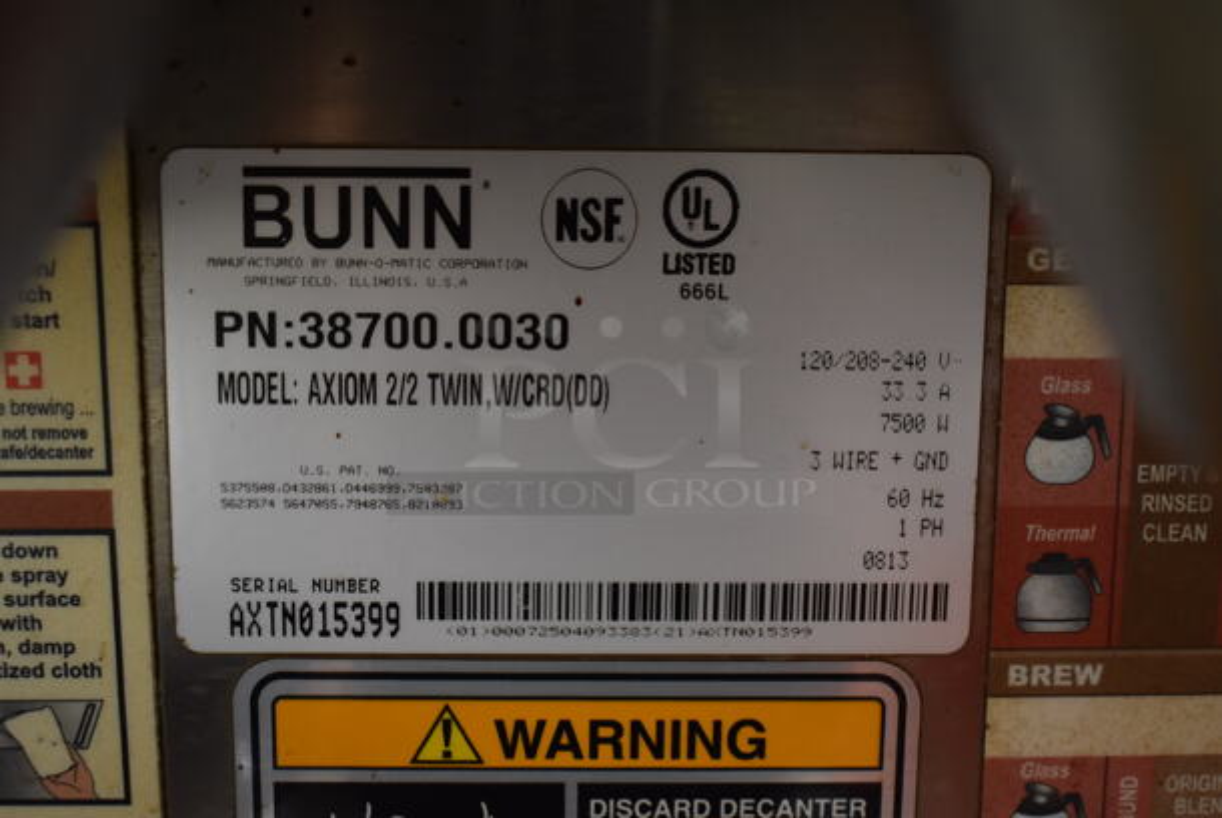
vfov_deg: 29.0
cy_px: 409
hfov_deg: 42.3
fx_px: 1580
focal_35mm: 46
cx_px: 611
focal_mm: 31
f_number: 4.2
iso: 1250
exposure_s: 1/60
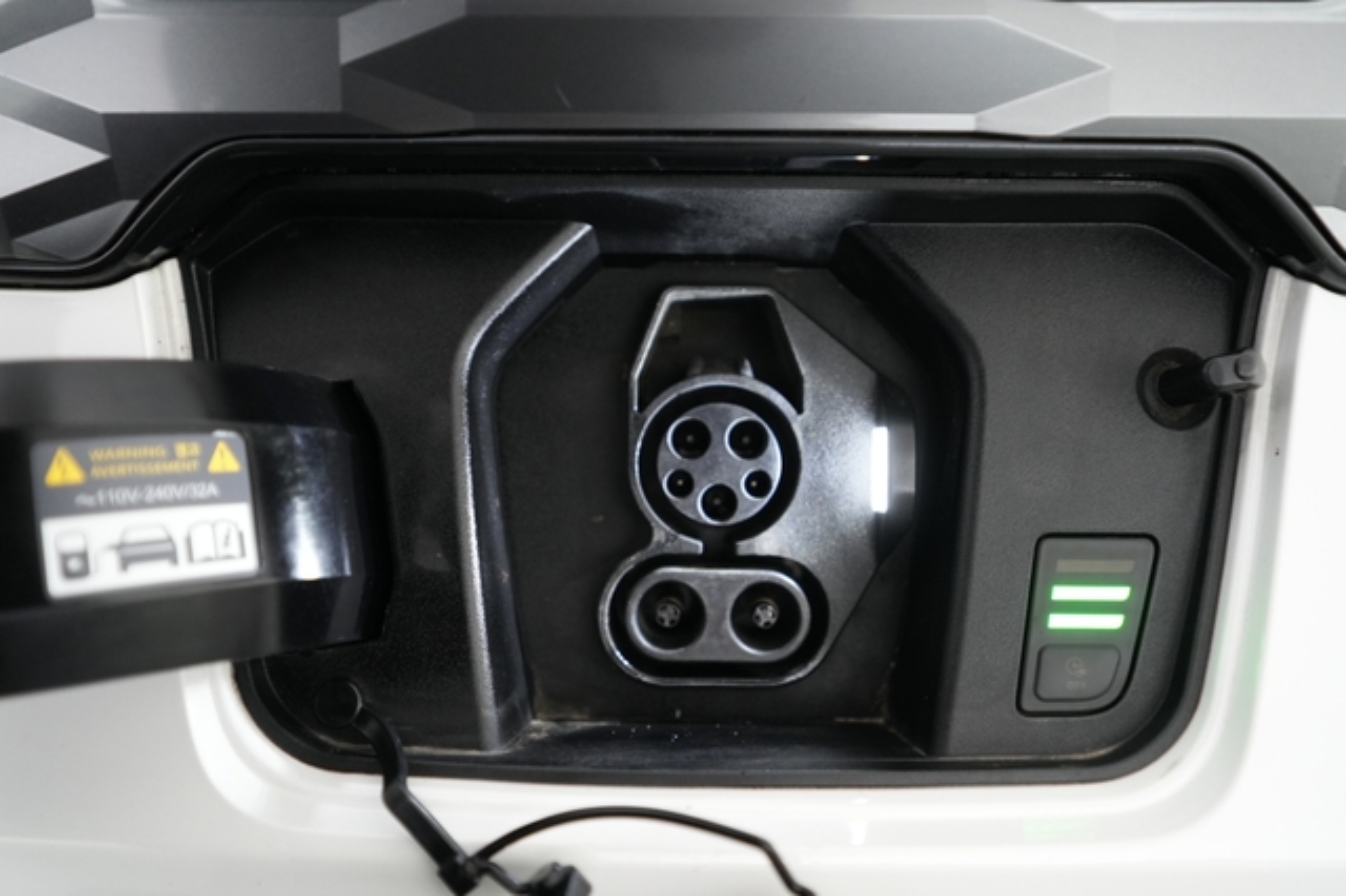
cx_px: 673
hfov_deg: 65.5
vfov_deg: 46.4
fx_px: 1046
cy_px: 448
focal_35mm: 28
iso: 2500
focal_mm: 28
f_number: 2.8
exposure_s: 1/60
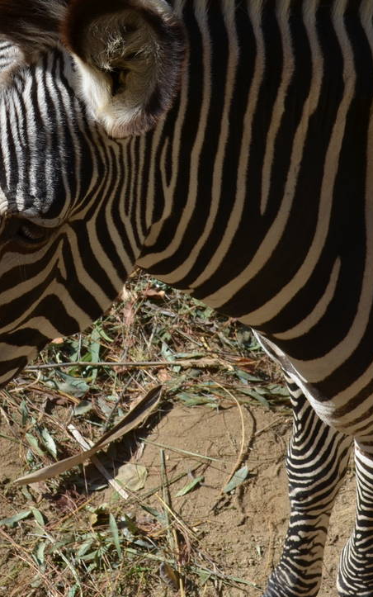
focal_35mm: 135
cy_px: 233
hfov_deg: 9.7
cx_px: 52
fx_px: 2195
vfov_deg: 15.5
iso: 100
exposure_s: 1/250
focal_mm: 40
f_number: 8
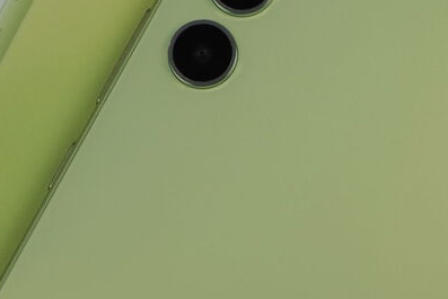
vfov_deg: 8.4
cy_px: -34
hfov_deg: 12.7
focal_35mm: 162
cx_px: 241
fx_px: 2017
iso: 500
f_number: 8
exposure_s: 1/160
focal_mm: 67
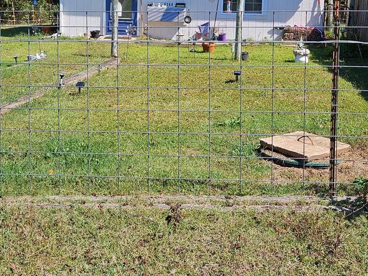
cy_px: 40
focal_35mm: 56
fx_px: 596
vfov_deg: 25.5
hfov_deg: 34.3
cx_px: 153
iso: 25
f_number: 1.8
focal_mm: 5.4
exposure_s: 1/1824
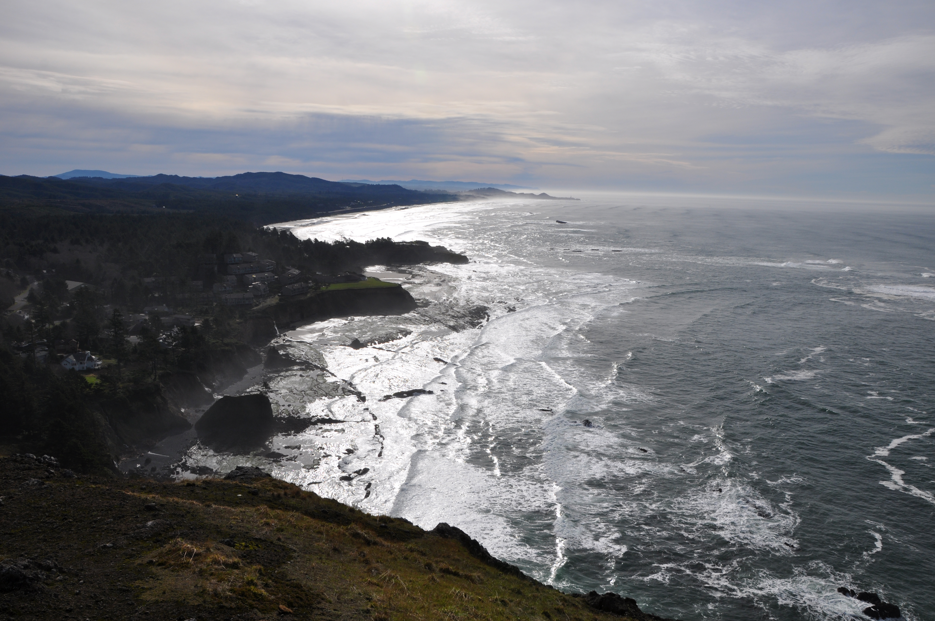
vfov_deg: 47.8
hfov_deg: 67.4
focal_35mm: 27
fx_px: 700
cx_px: 468
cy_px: 310
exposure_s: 1/640
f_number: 13
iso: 200
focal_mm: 18
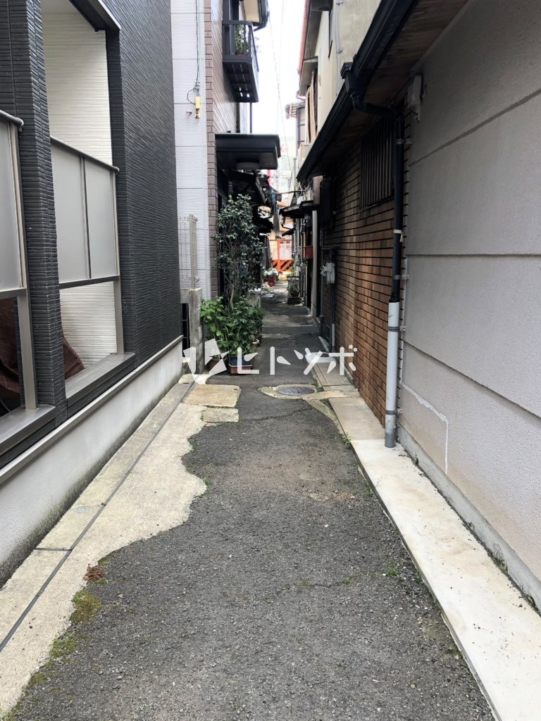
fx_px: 583
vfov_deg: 63.4
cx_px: 270
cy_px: 360
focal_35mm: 28
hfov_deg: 49.7
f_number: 1.8
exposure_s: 1/133
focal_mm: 4
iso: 20
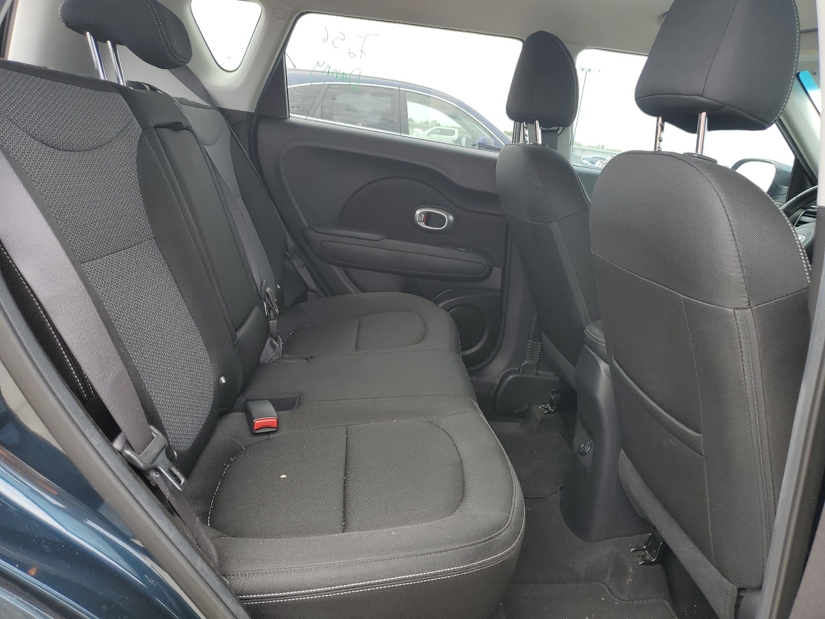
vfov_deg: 53.1
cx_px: 412
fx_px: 620
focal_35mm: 26
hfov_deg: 67.3
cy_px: 310
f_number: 1.5
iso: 50
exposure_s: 1/278
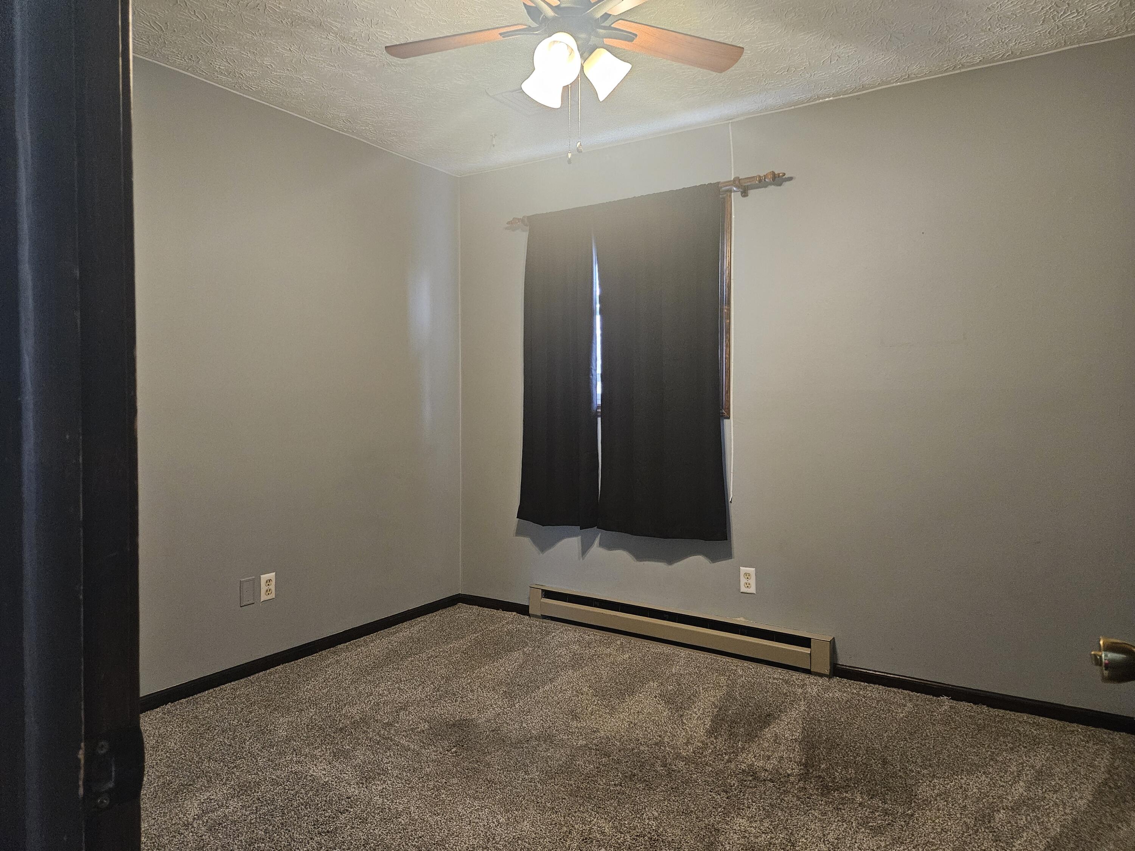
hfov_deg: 73.9
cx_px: 568
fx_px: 754
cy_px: 426
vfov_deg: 58.9
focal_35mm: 23
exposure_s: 1/60
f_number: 1.8
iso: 800
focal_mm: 5.4
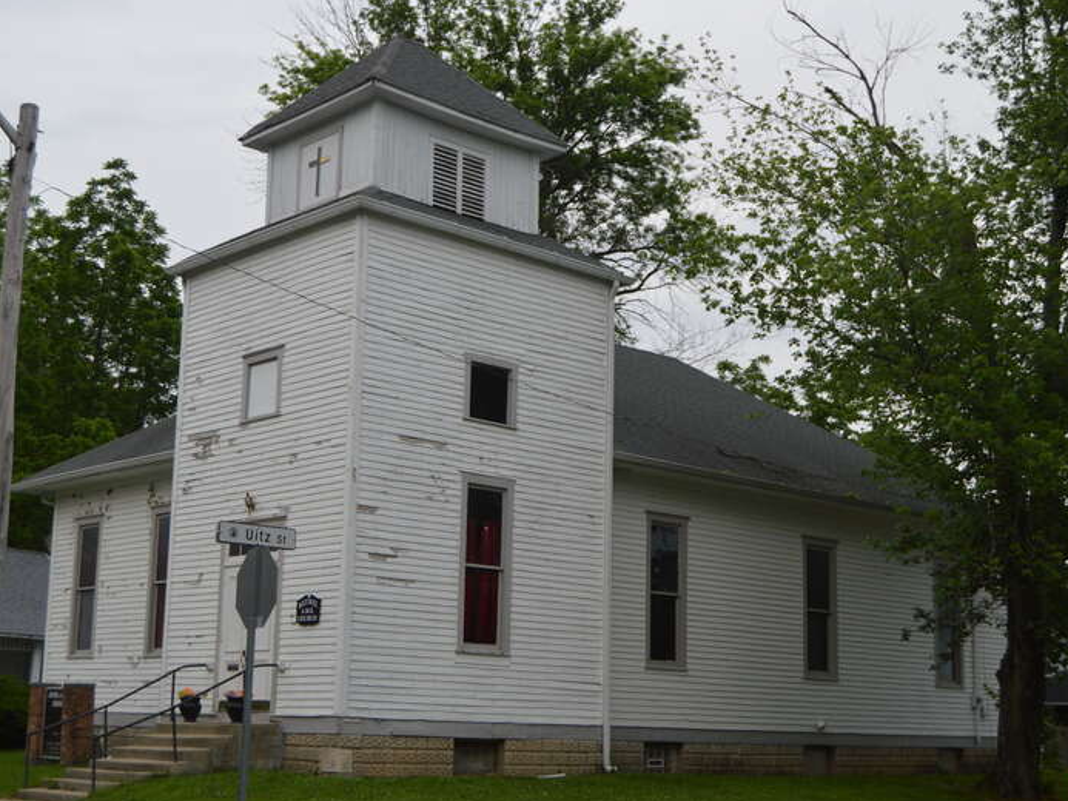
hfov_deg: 37.1
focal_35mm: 52
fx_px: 1591
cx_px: 492
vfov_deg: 28.3
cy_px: 407
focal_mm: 31
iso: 250
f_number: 5.6
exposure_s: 1/125
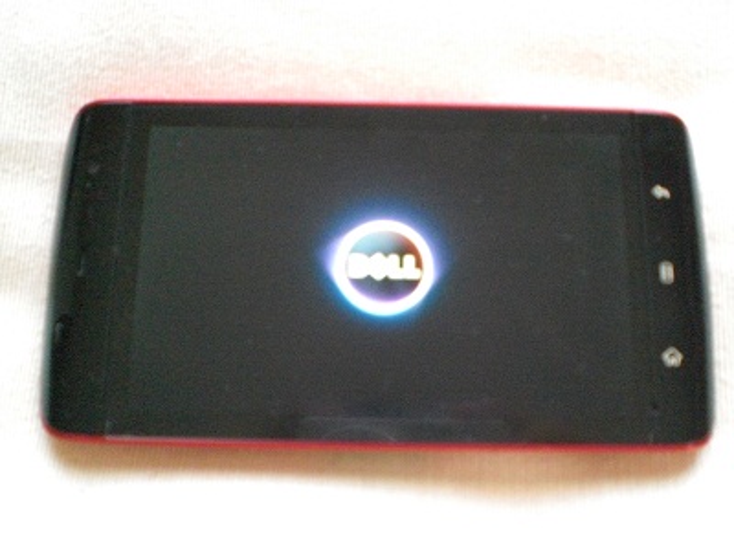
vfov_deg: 37.7
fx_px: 806
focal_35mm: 38
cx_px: 367
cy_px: 275
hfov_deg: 49.0
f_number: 3.1
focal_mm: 6.3
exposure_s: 1/30
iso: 800
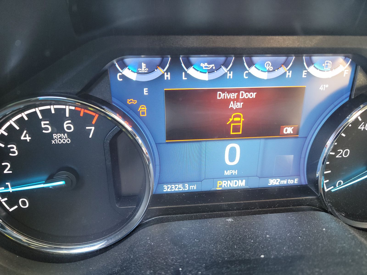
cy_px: 138
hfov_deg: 71.6
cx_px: 184
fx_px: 254
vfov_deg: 56.8
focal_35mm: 24
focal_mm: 6.7
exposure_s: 1/59
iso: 706
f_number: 1.8
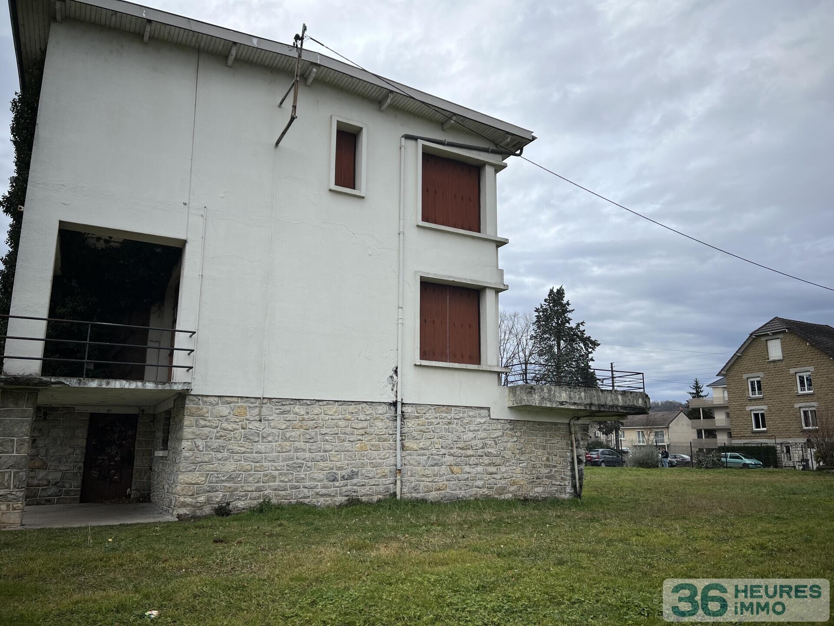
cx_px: 417
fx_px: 626
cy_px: 313
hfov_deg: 67.3
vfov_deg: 53.1
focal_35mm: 26
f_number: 1.5
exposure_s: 1/1280
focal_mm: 5.7
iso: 50
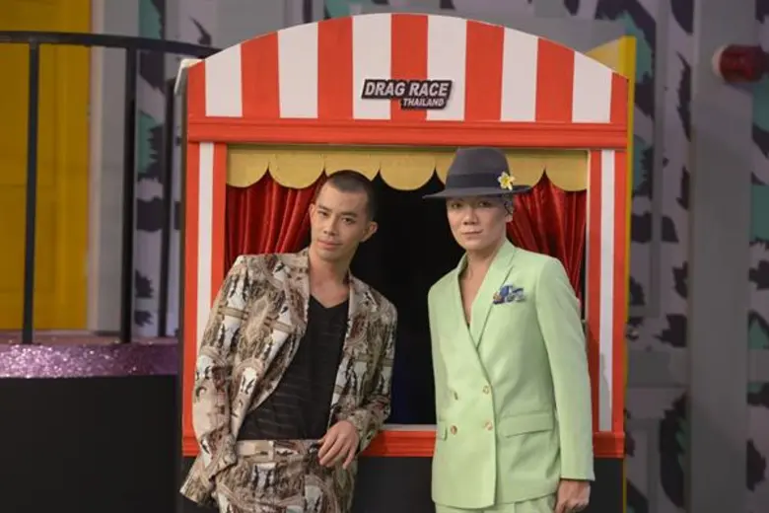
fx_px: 2392
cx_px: 384
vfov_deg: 12.2
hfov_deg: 18.3
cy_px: 256
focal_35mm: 112
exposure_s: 1/250
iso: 1000
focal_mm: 112
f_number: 4
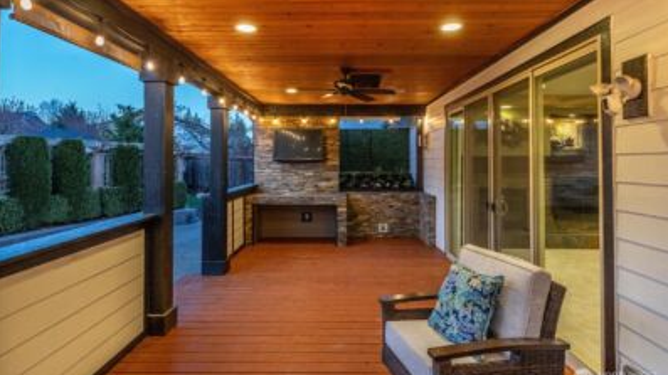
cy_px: 169
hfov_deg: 89.6
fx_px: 336
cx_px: 333
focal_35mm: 19
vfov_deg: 58.2
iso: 4000
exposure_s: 1/20
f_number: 6.7
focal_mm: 18
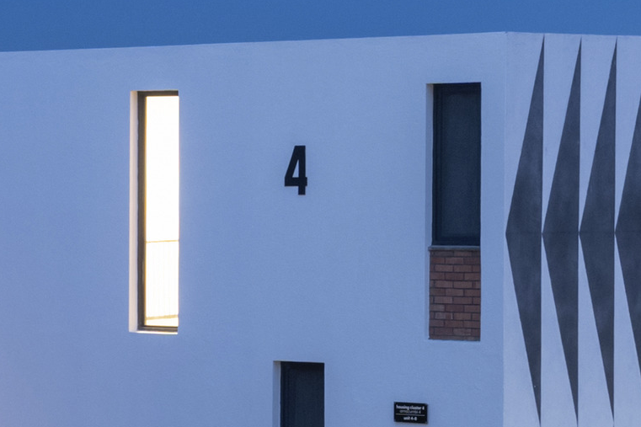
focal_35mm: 163
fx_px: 2901
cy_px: 424
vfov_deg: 8.4
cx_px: 110
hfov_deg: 12.5
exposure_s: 2.5
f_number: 8
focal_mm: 31
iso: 1000
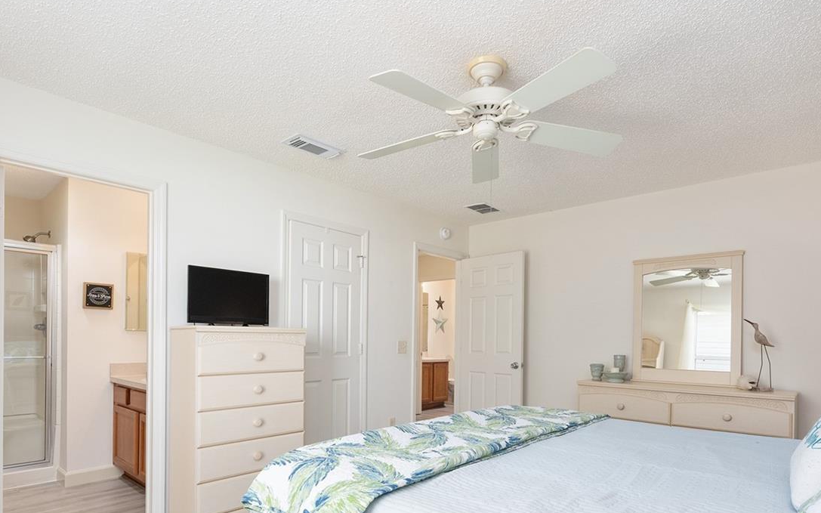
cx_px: 409
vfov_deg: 56.3
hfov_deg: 82.3
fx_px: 470
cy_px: 333
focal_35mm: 21
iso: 320
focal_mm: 14
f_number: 8
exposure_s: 1/15
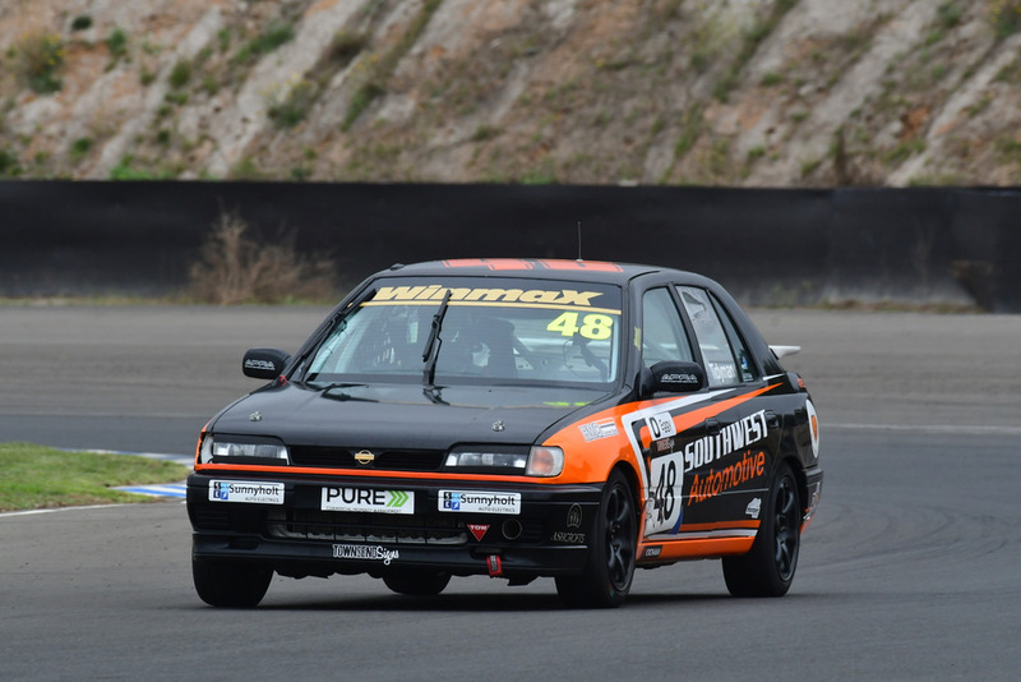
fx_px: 21277
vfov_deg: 1.8
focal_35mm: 750
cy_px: 341
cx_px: 510
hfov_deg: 2.7
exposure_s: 1/640
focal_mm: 500
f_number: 11
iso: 640
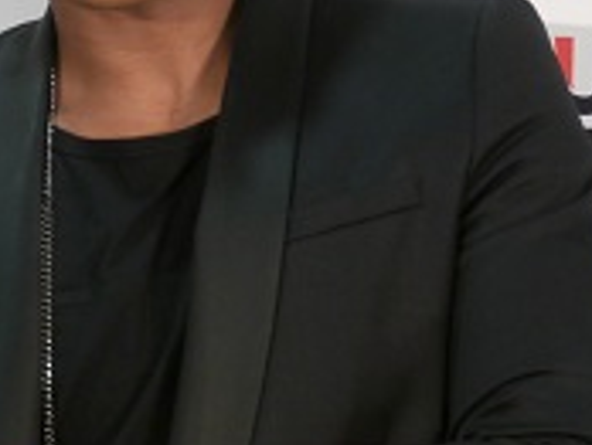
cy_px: 109
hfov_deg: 4.9
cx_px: -248
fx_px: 6850
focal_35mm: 400
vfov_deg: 3.7
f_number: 5.6
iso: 400
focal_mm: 58
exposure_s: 1/20
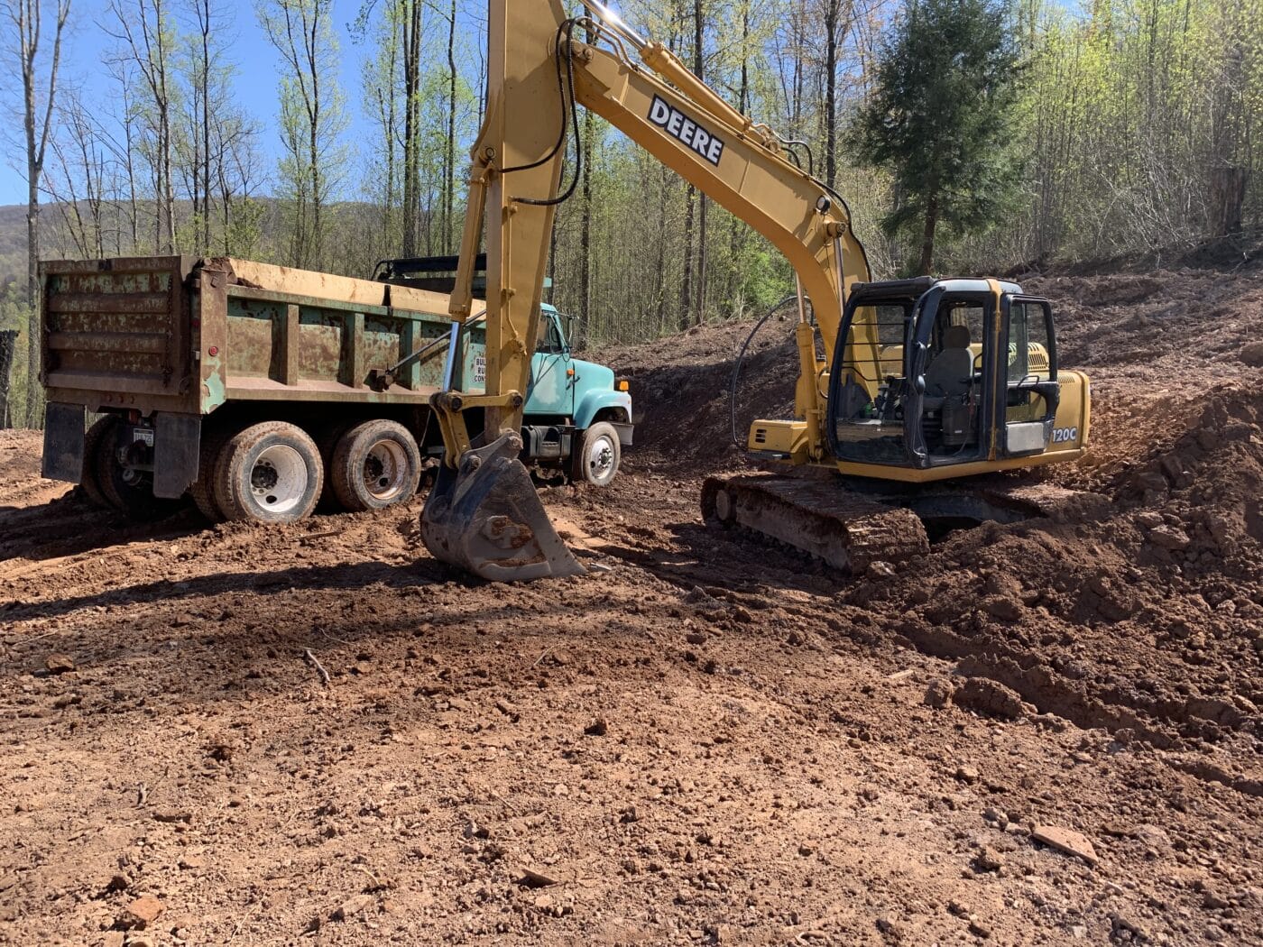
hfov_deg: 67.3
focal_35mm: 26
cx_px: 632
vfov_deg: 53.1
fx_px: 949
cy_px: 474
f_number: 1.8
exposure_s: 1/822
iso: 25
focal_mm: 4.25
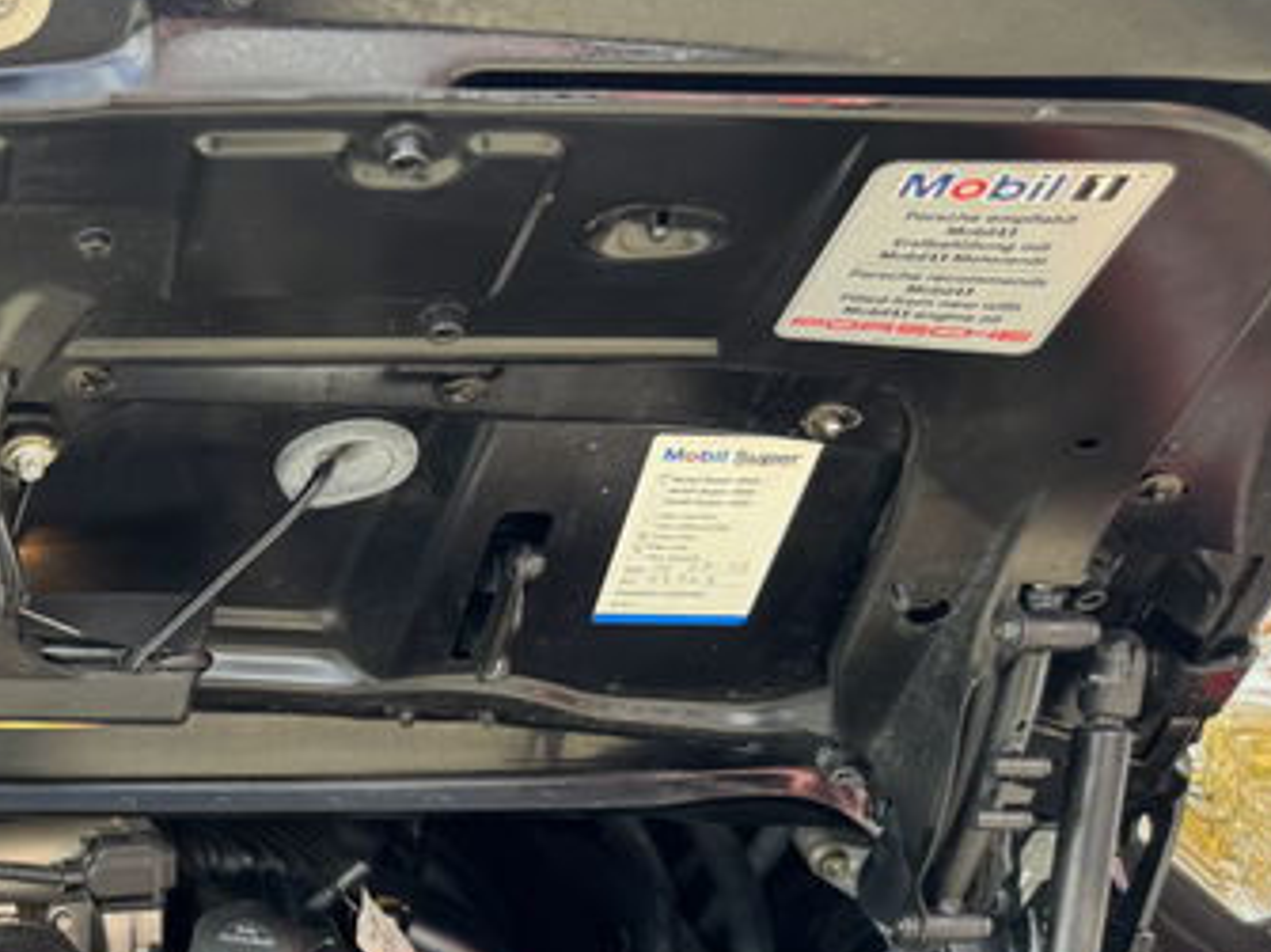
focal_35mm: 55
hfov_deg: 31.6
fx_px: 2019
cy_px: 827
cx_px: -72
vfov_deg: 25.8
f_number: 1.78
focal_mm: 6.76
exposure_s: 1/171
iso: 80
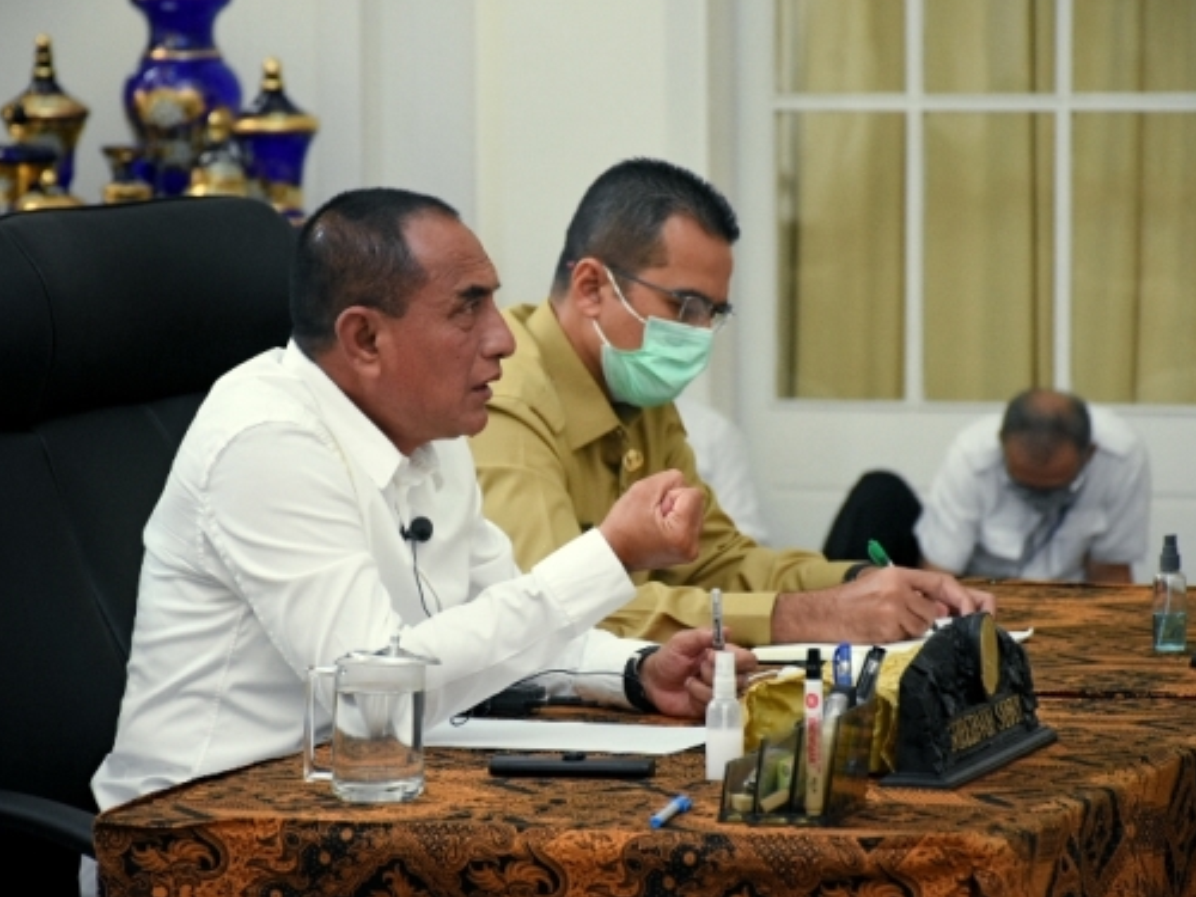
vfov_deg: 8.1
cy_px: 447
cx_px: 597
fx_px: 6323
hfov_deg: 10.8
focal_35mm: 183
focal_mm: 112
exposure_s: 1/100
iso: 2000
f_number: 5.6
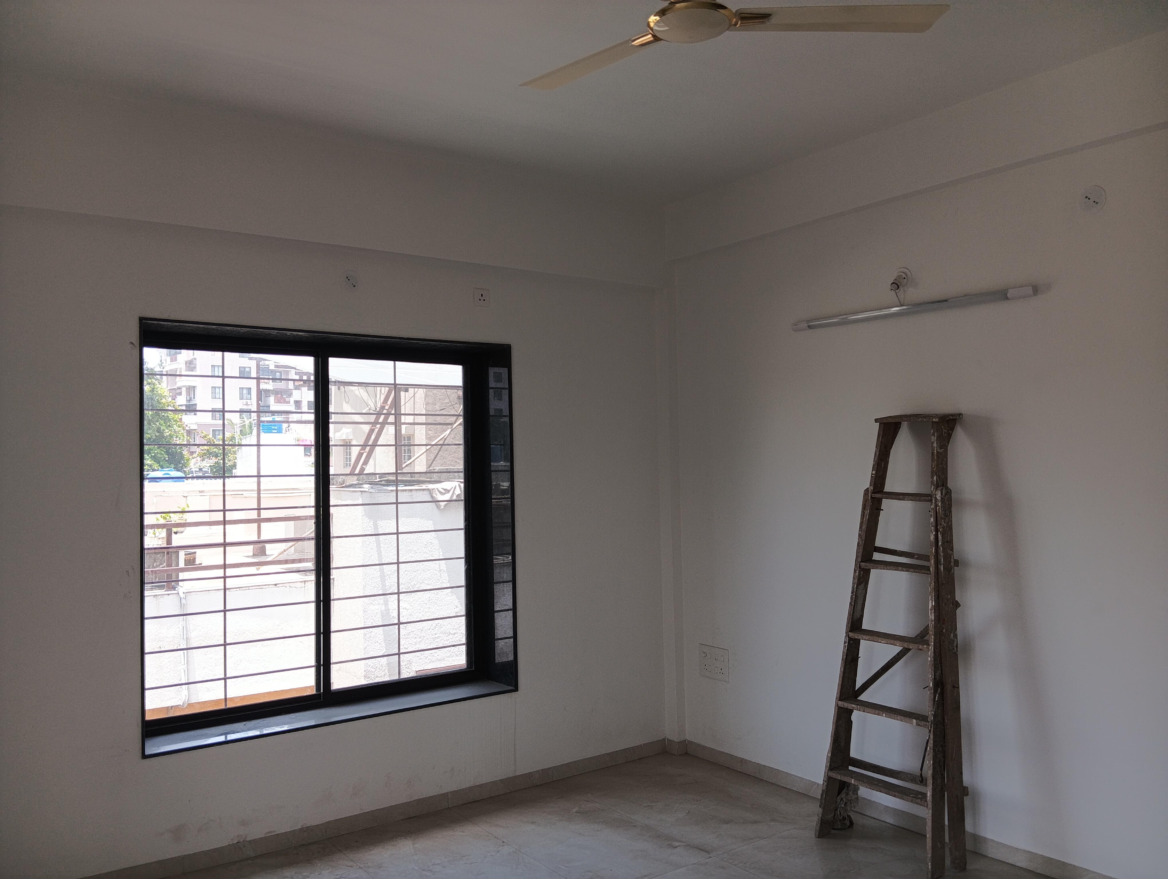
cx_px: 584
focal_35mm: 28
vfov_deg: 49.9
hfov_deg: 63.4
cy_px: 440
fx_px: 946
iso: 60
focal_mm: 4.22
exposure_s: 1/100
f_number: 1.8
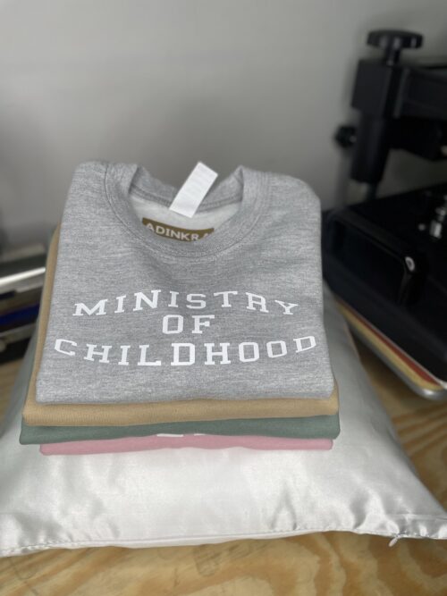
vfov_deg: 67.3
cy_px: 298
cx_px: 224
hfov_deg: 53.0
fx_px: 448
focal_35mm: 26
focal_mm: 4.2
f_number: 1.6
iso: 40
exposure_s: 1/202
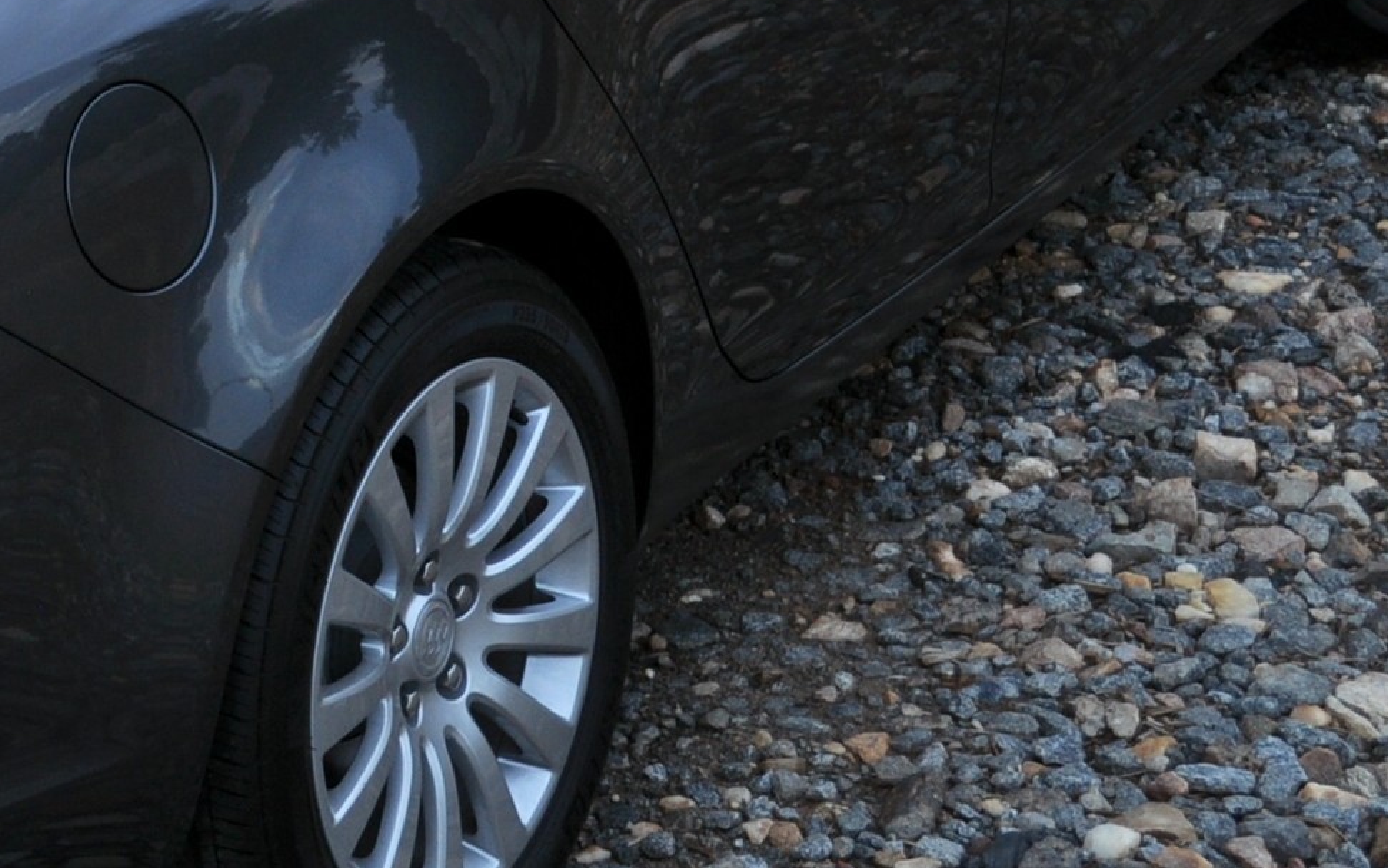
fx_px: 4464
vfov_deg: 11.1
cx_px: -9
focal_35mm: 118
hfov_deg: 17.3
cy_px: 137
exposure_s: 1/60
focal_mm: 30
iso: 200
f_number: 4.5
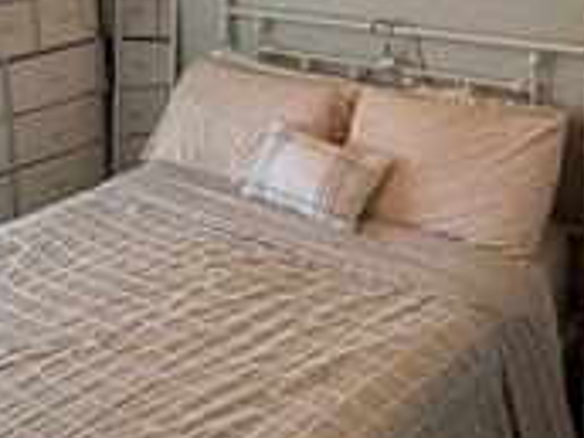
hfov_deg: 36.7
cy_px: -3
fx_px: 877
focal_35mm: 52
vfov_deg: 26.5
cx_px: 231
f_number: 2.2
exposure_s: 1/120
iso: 320
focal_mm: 2.22
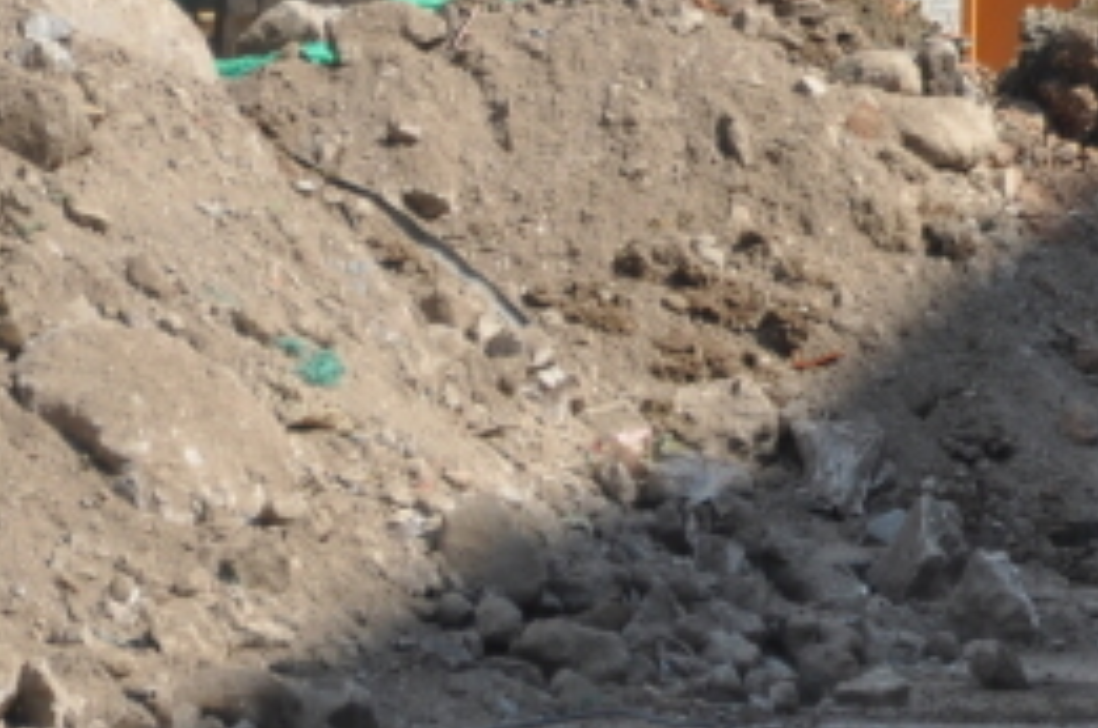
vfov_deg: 2.2
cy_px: 38
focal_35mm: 618
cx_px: 2032
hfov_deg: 3.3
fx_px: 18813
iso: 200
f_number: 6.3
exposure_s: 1/640
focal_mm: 105
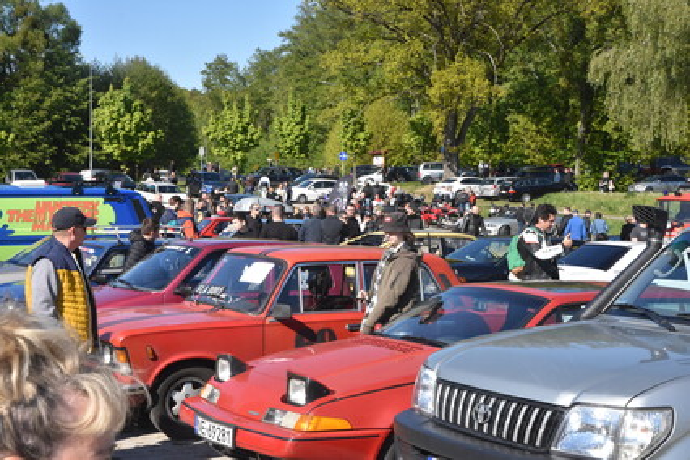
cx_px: 345
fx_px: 1150
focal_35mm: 60
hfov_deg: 33.4
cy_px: 230
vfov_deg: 22.6
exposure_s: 1/640
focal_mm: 40
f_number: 13
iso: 1250
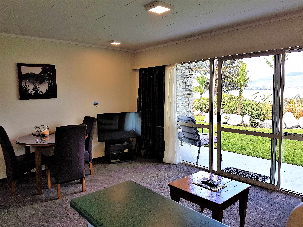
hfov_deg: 67.3
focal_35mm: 26
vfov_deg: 53.1
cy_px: 114
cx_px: 152
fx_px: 228
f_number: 1.7
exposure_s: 1/204
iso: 40
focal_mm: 4.2
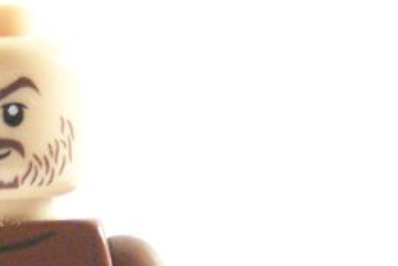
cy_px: 339
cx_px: 6
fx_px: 4731
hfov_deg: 4.8
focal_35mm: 428
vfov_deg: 3.2
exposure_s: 1/45
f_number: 3.2
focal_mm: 17.5
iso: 400
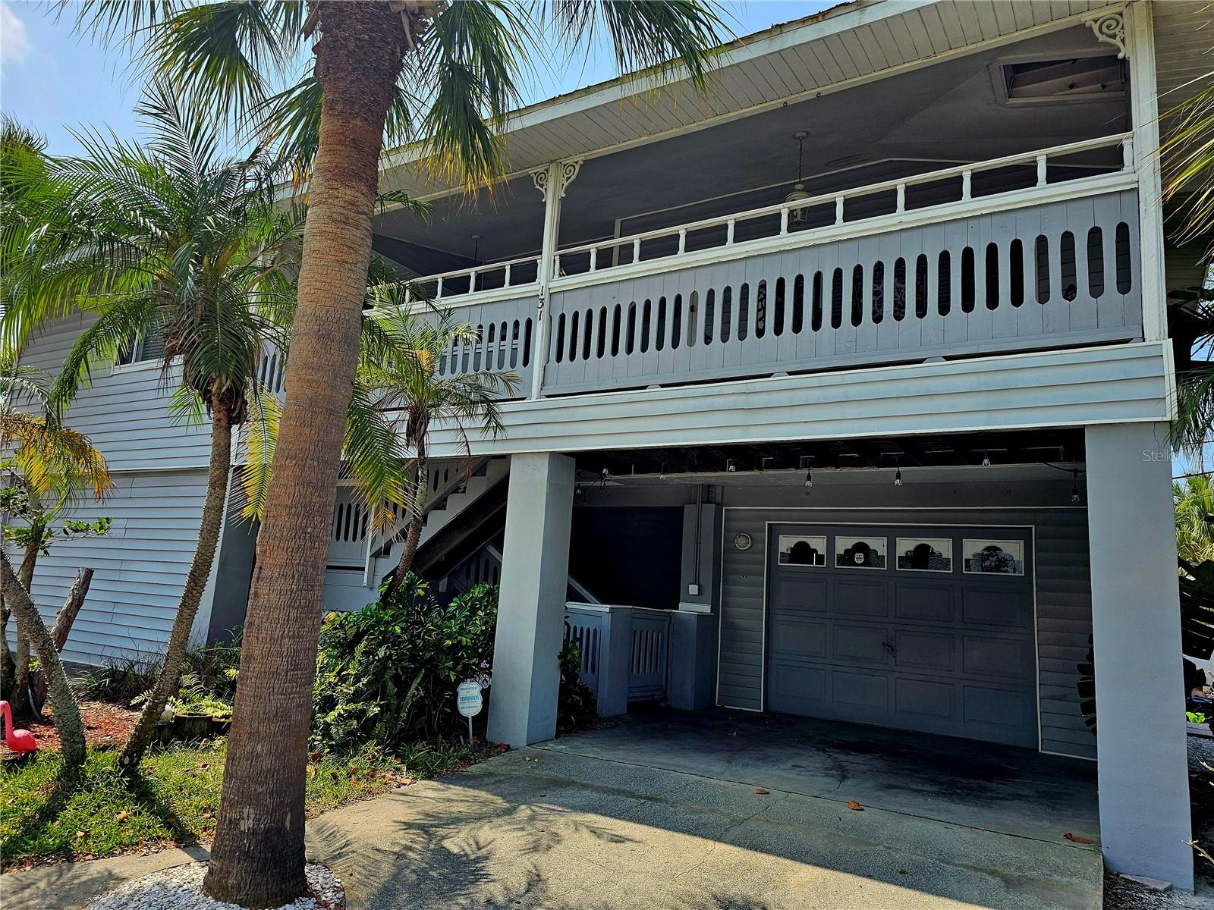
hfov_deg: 73.9
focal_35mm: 23
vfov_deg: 58.9
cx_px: 607
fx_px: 807
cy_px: 455
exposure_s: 1/1111
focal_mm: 6.3
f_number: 1.7
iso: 20
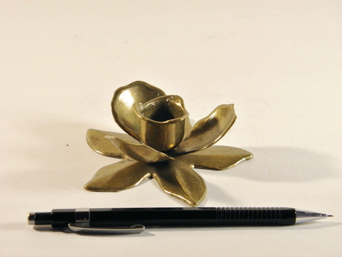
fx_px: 879
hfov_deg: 22.0
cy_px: 128
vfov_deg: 16.6
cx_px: 171
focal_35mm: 89
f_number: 4.5
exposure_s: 1/60
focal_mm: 16
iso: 200
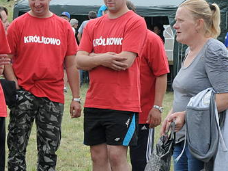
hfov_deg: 11.9
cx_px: 35
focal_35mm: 165
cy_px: 91
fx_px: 1087
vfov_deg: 9.0
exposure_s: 1/500
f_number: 11
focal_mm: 45
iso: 800
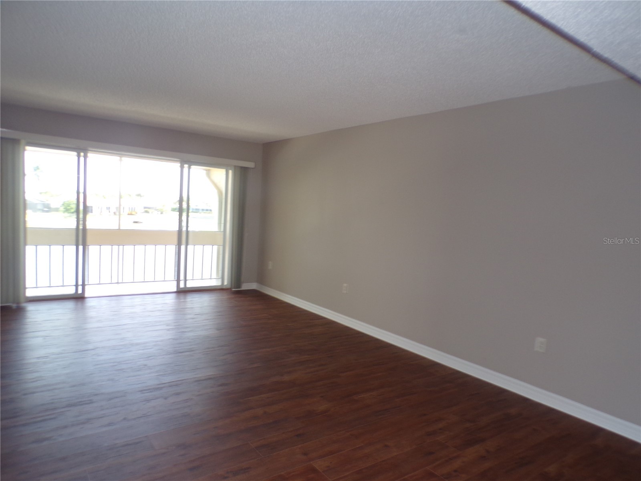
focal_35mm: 24
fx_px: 444
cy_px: 240
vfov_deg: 56.8
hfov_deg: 71.6
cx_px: 320
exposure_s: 1/56
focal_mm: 4.3
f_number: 3
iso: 100
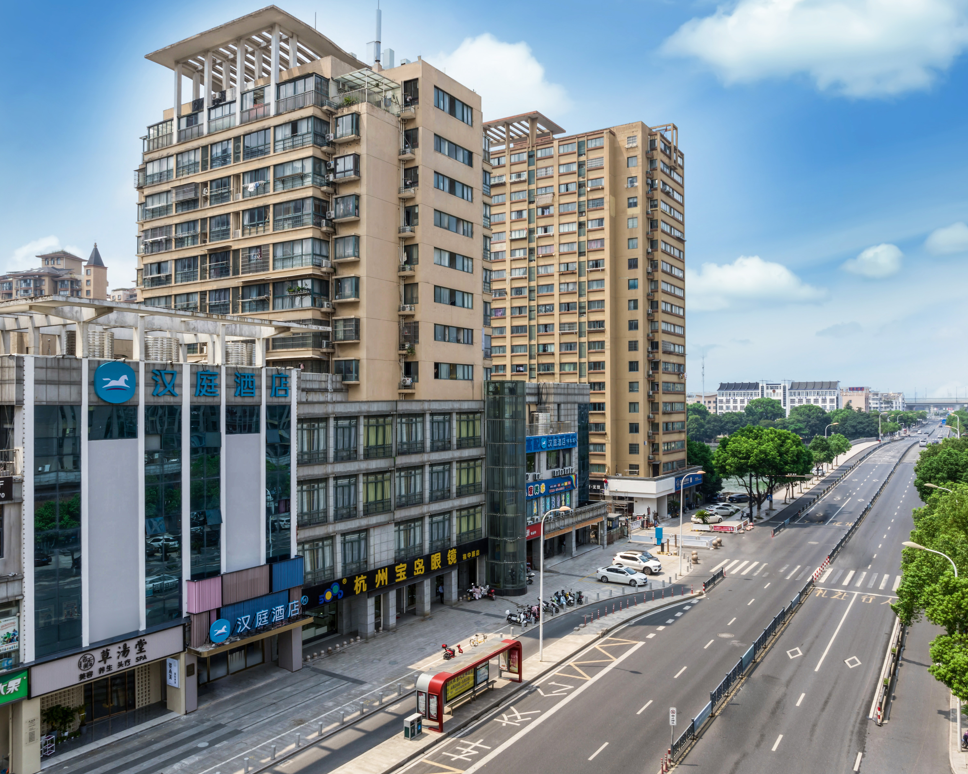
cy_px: 397
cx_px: 516
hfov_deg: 66.0
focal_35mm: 26
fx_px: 745
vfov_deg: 54.9
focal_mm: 12.3
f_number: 7.1
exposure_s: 1/120
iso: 100
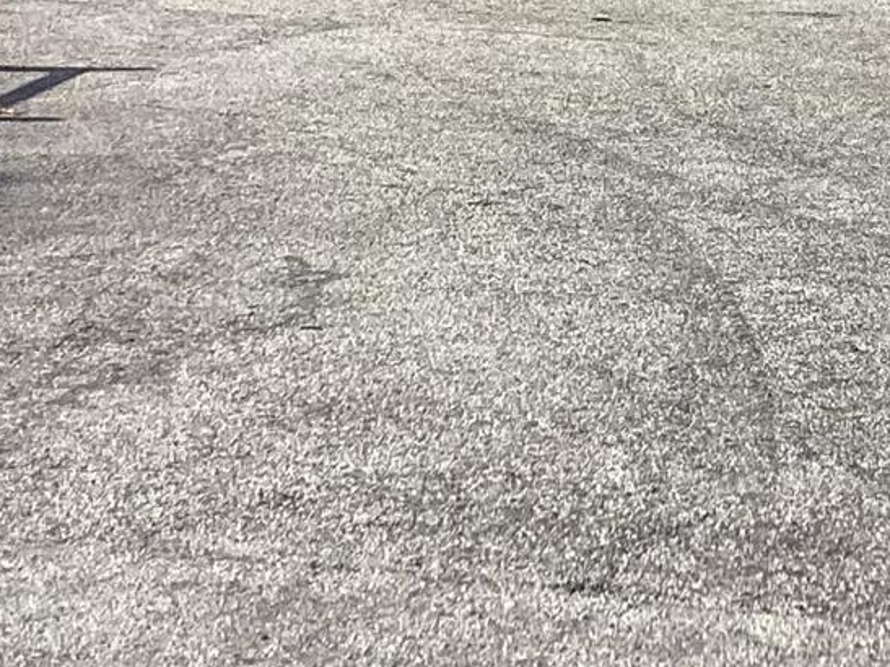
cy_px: -213
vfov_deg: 12.4
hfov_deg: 16.4
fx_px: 2982
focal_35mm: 116
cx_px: 994
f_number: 2.4
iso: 25
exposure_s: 1/2398
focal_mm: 3.3
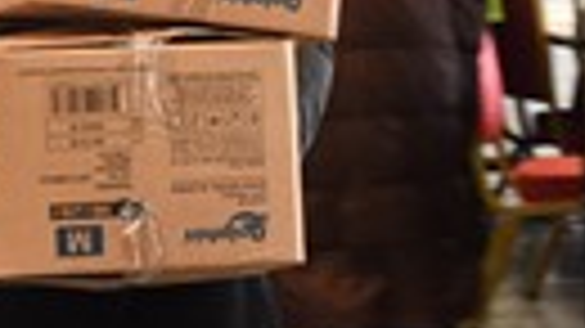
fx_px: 3892
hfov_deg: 8.6
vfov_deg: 4.8
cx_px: 171
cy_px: -85
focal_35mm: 251
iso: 1600
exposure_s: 1/50
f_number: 5.6
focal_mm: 52
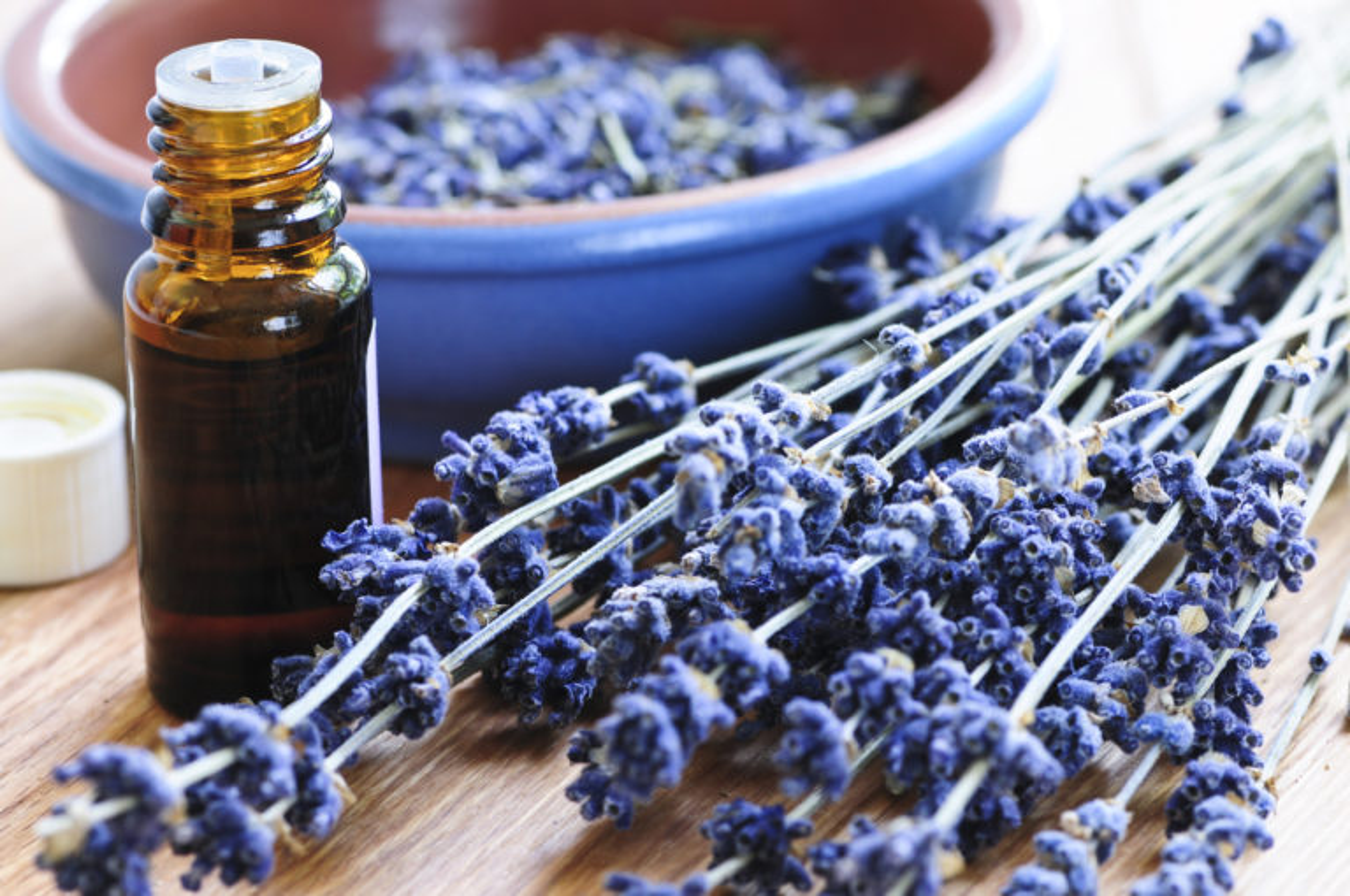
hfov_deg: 13.1
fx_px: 5899
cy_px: 448
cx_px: 675
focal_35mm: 158
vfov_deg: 8.7
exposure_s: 1/6
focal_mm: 105
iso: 200
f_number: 8
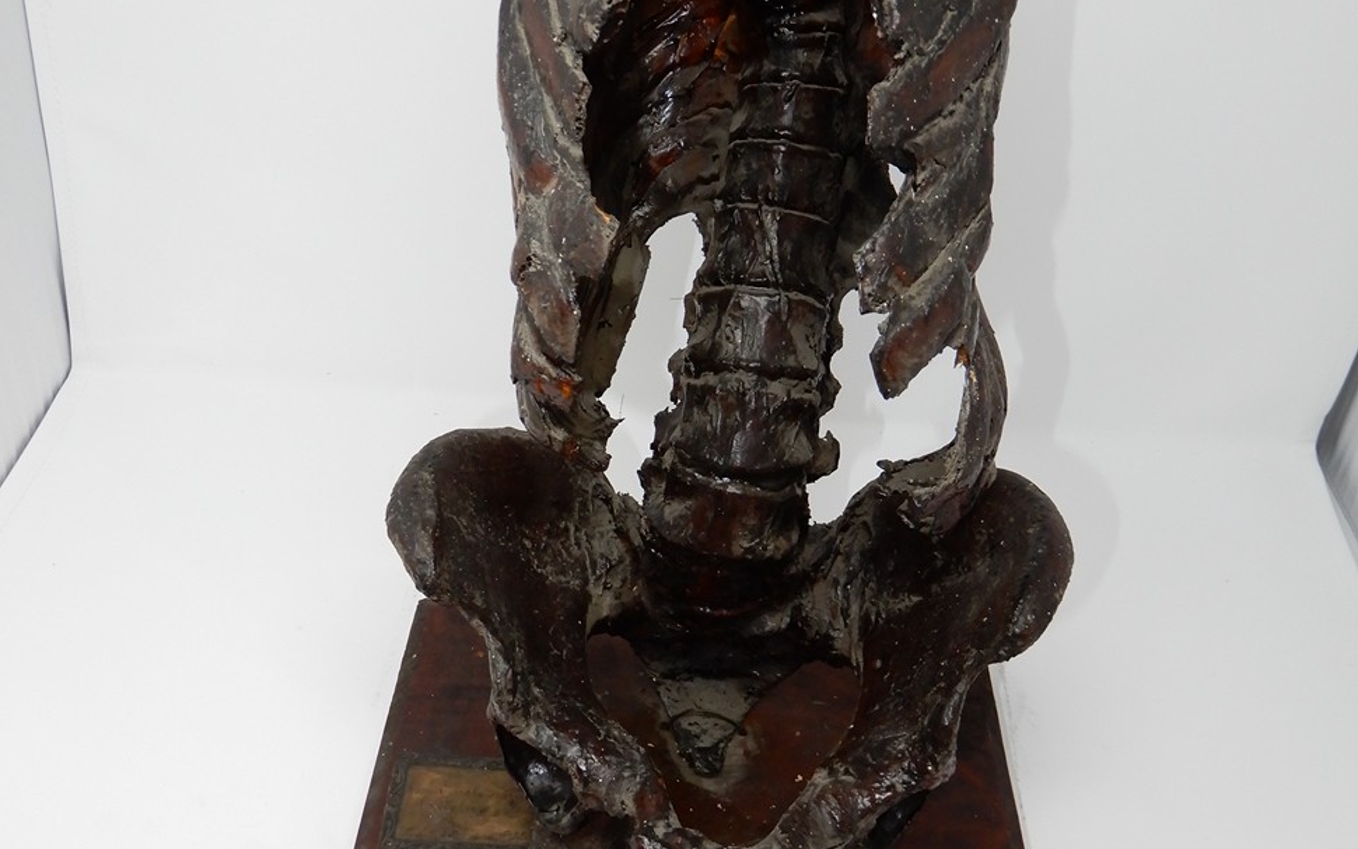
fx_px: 1258
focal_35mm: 34
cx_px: 679
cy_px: 461
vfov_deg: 37.2
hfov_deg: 56.7
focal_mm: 4.3
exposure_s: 1/100
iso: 160
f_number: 3.4
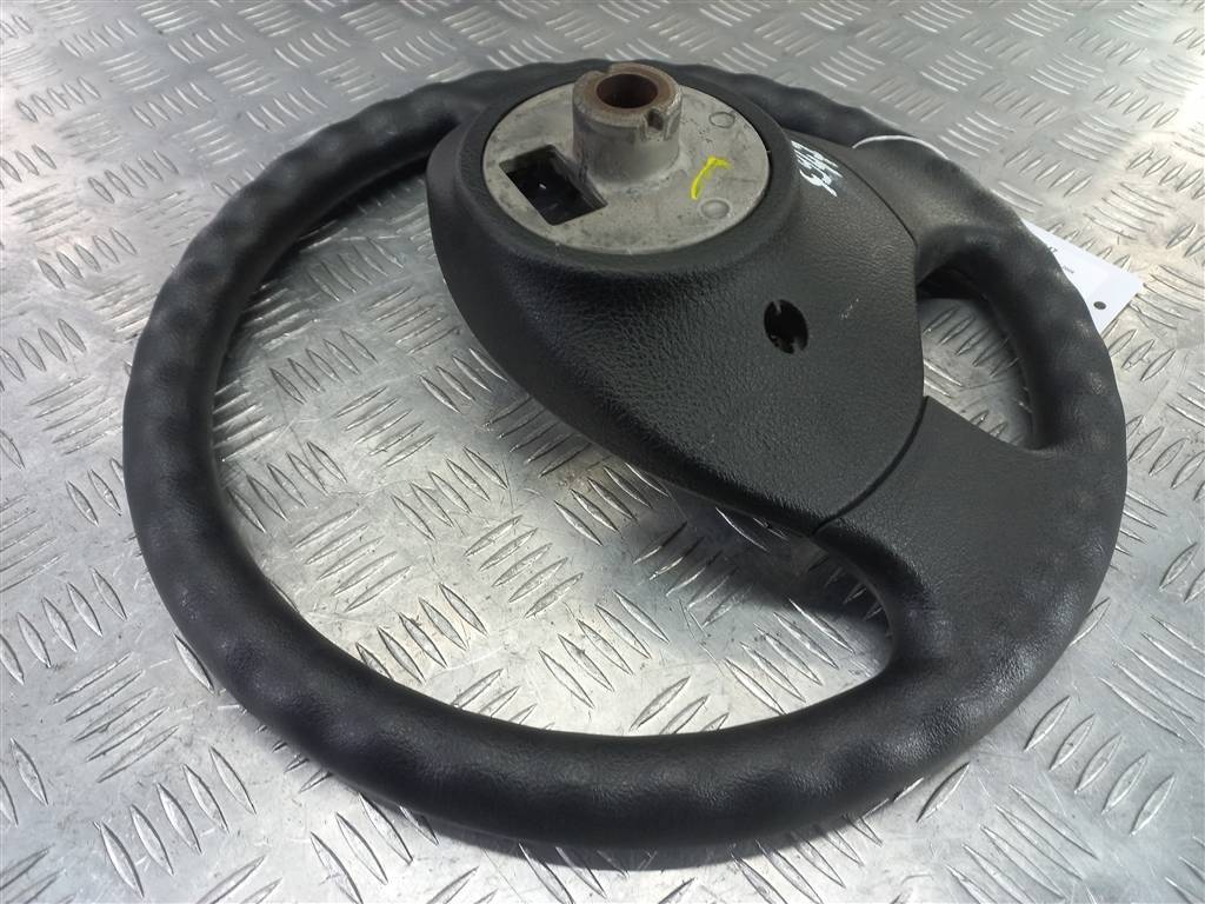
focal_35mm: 25
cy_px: 452
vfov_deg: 54.9
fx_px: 870
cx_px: 602
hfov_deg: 69.4
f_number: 1.8
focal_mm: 4.6
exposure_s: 1/50
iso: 80
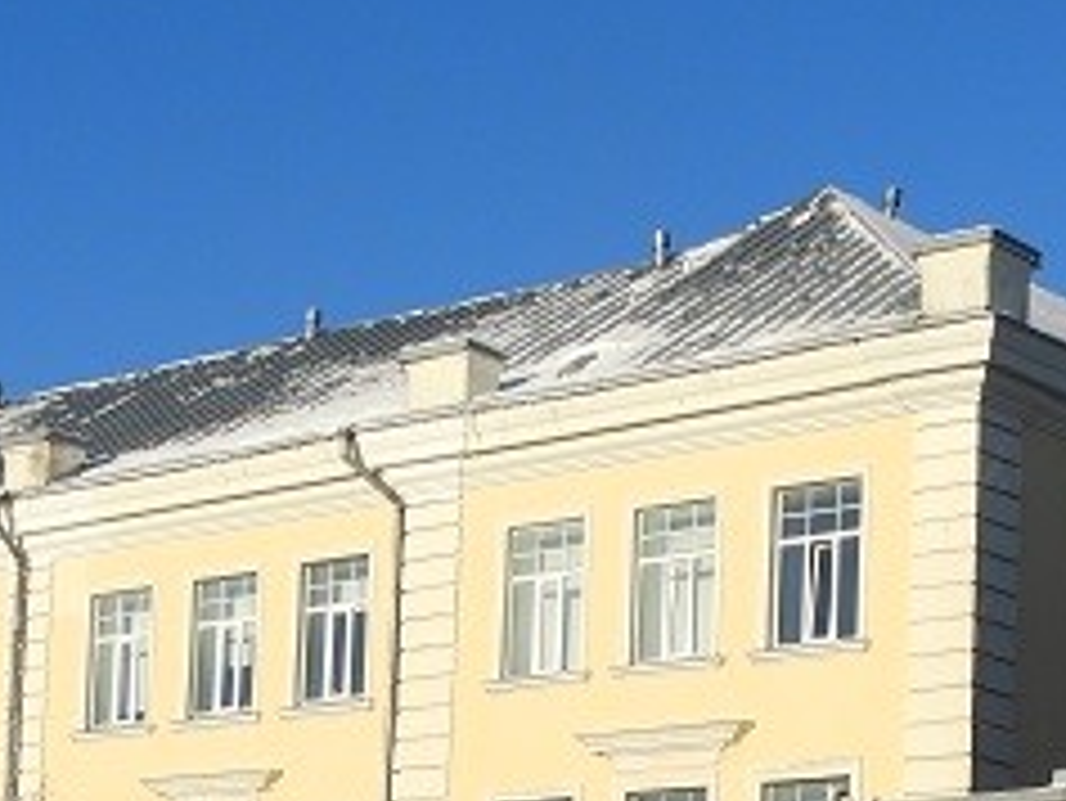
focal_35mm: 105
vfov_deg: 13.8
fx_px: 3235
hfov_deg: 18.7
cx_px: 661
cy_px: 878
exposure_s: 1/1600
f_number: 3.5
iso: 100
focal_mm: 5.4
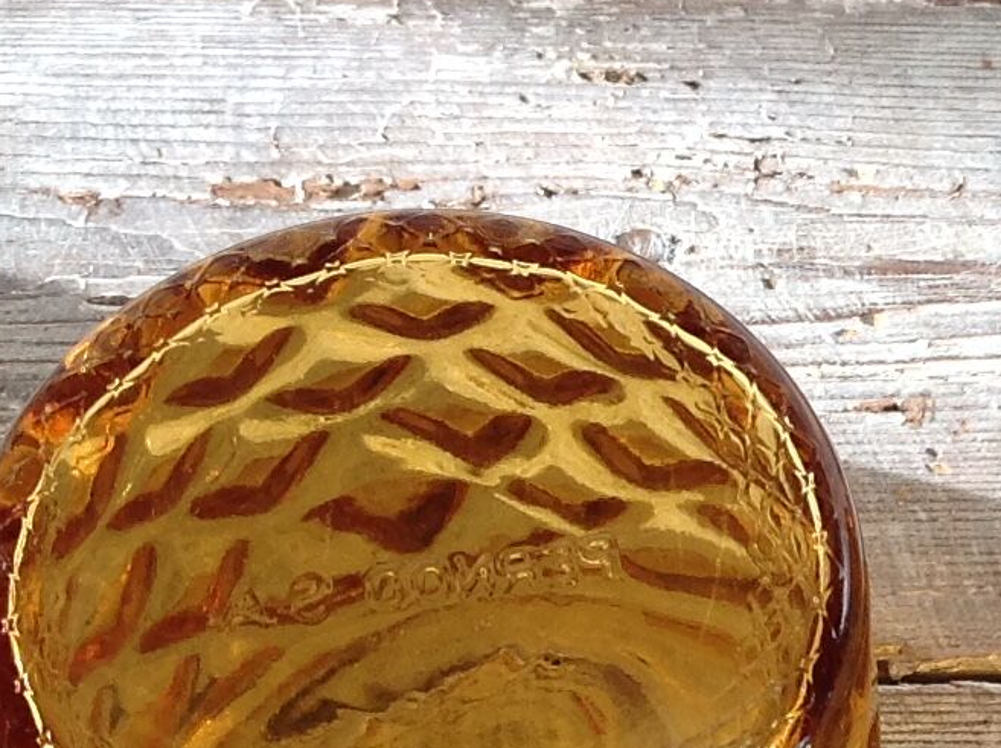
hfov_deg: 13.9
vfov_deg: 10.5
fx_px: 3985
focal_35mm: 138
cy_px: 966
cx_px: 1230
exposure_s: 1/200
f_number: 2.4
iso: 50
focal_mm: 4.28
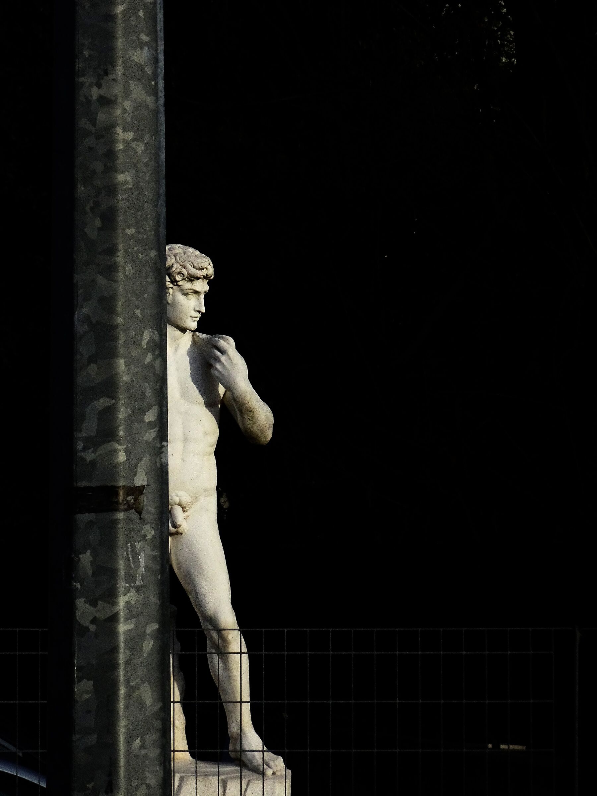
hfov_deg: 4.7
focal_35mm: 316
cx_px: 298
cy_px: 398
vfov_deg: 6.3
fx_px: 7266
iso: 200
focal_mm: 54.04
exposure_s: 1/1250
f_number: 6.3
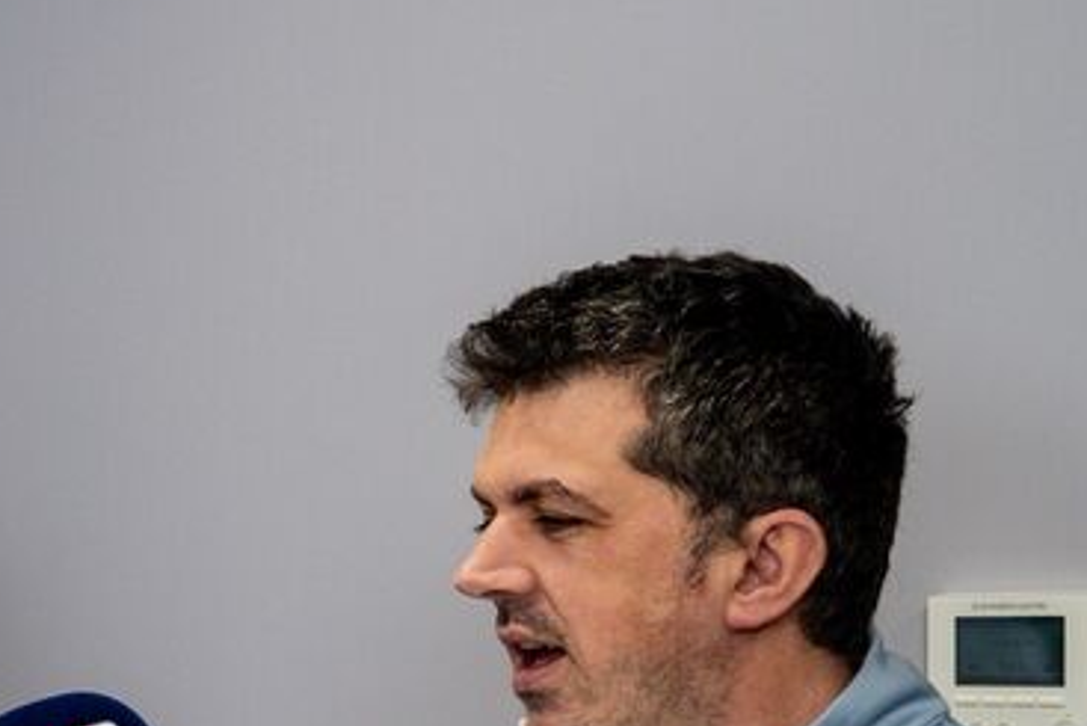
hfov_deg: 18.6
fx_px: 2960
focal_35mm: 98
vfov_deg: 13.3
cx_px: -498
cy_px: 1043
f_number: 5
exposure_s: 1/60
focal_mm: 30
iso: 1000
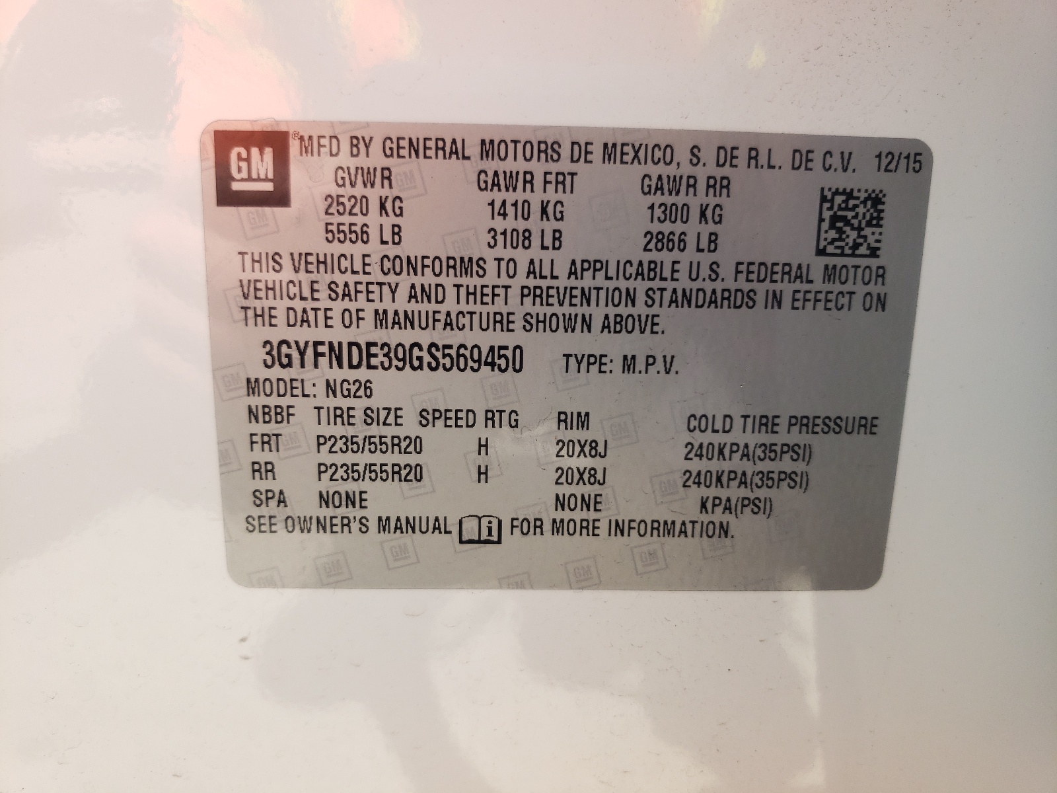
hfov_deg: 67.3
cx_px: 528
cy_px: 396
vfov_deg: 53.1
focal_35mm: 26
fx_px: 794
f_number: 1.5
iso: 50
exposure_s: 1/500
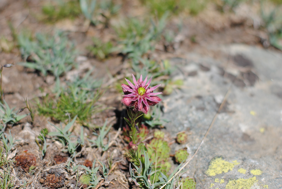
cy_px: 94
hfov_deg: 27.0
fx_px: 588
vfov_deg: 18.2
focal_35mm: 75
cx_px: 141
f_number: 2.8
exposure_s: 1/2000
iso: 100
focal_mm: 50
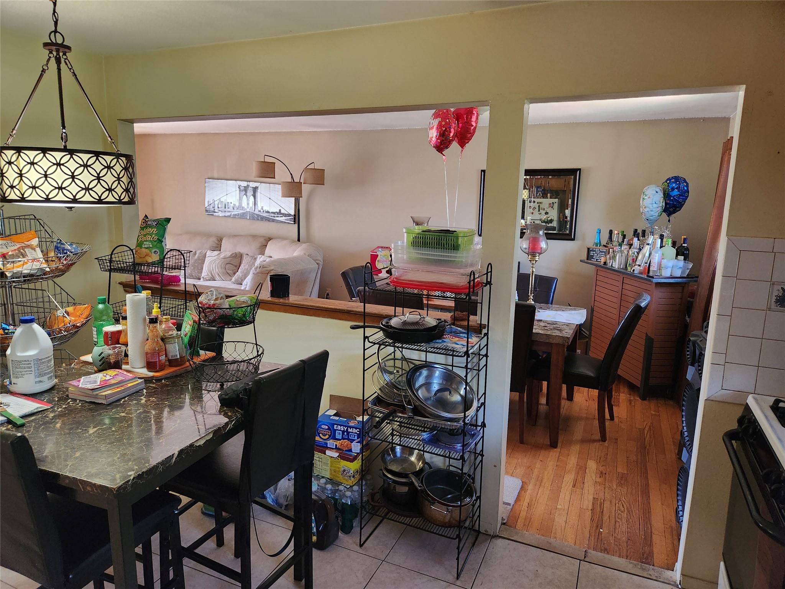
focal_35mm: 23
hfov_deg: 73.9
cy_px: 294
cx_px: 392
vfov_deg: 58.9
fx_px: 522
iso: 500
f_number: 1.8
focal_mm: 5.4
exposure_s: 1/120
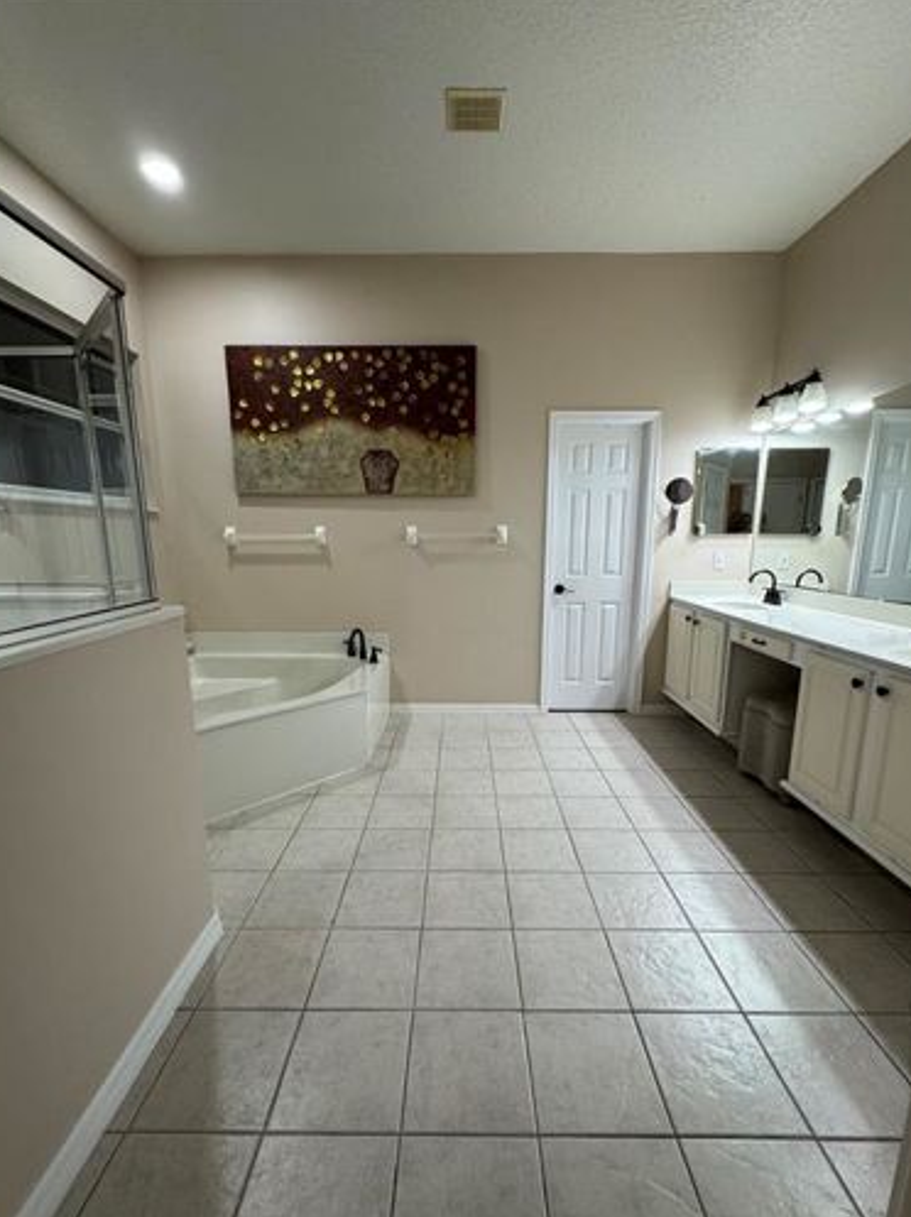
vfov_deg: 98.1
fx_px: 527
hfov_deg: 81.7
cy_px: 639
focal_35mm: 15
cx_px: 457
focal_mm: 2.22
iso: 250
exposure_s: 1/120
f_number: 2.2
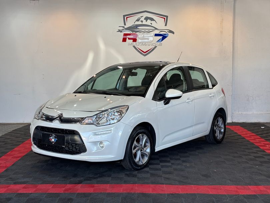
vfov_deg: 28.0
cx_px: 135
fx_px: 406
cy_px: 102
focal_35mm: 52
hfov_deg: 36.8
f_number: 1.6
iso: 32
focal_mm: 5.96
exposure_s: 1/236
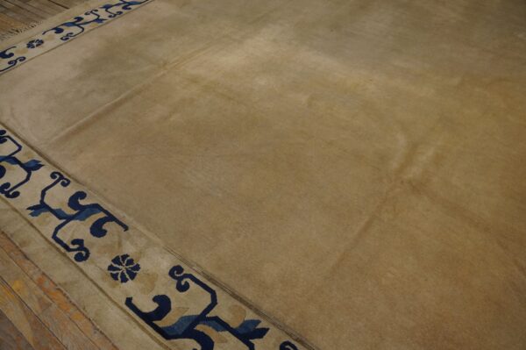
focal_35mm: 27
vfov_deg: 47.9
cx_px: 263
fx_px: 394
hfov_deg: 67.4
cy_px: 175
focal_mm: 18
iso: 500
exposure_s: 1/60
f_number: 4
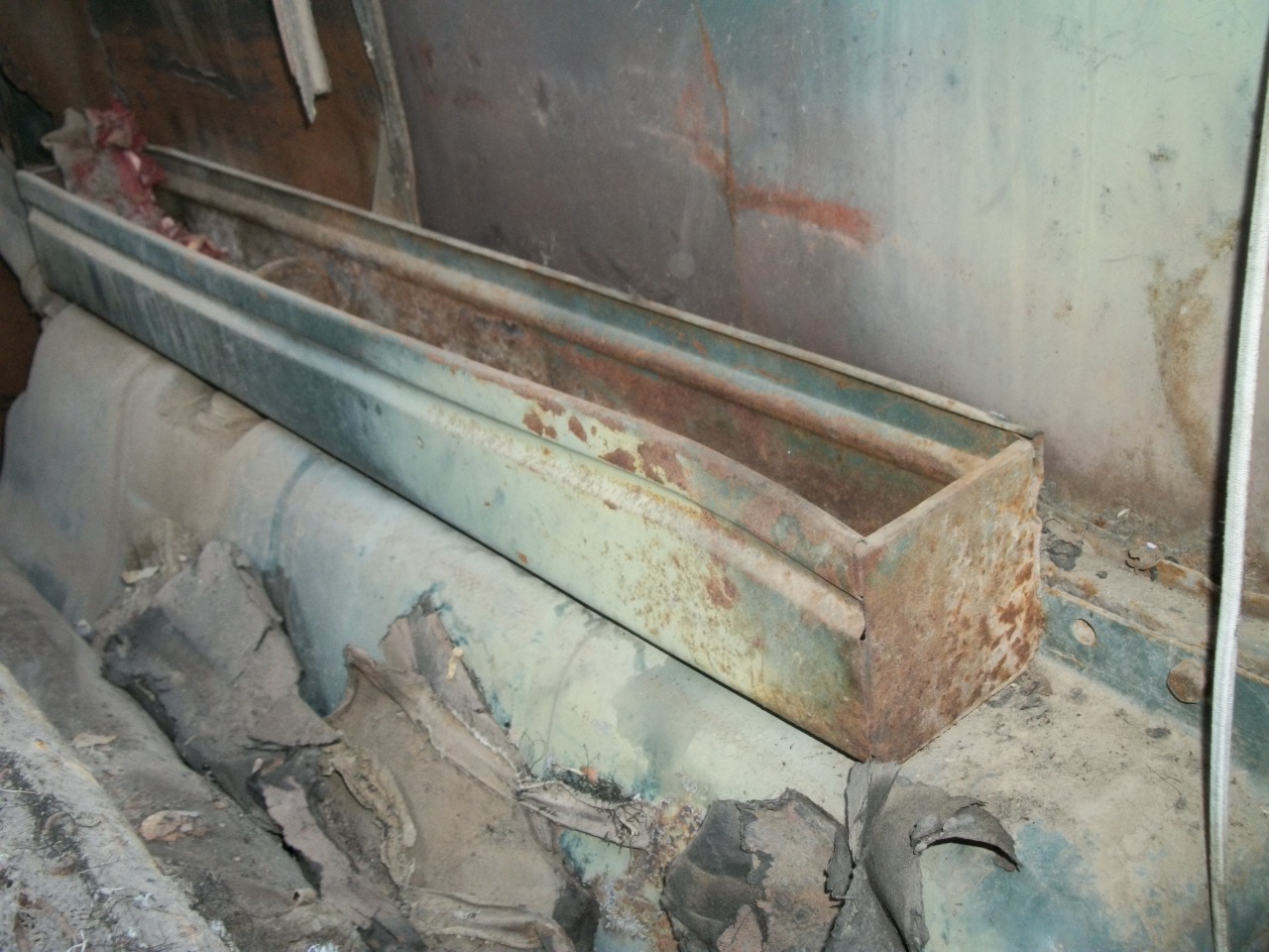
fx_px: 1466
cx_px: 634
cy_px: 476
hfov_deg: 46.8
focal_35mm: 40
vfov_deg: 36.0
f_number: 3.2
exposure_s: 1/40
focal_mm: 7.1
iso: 160
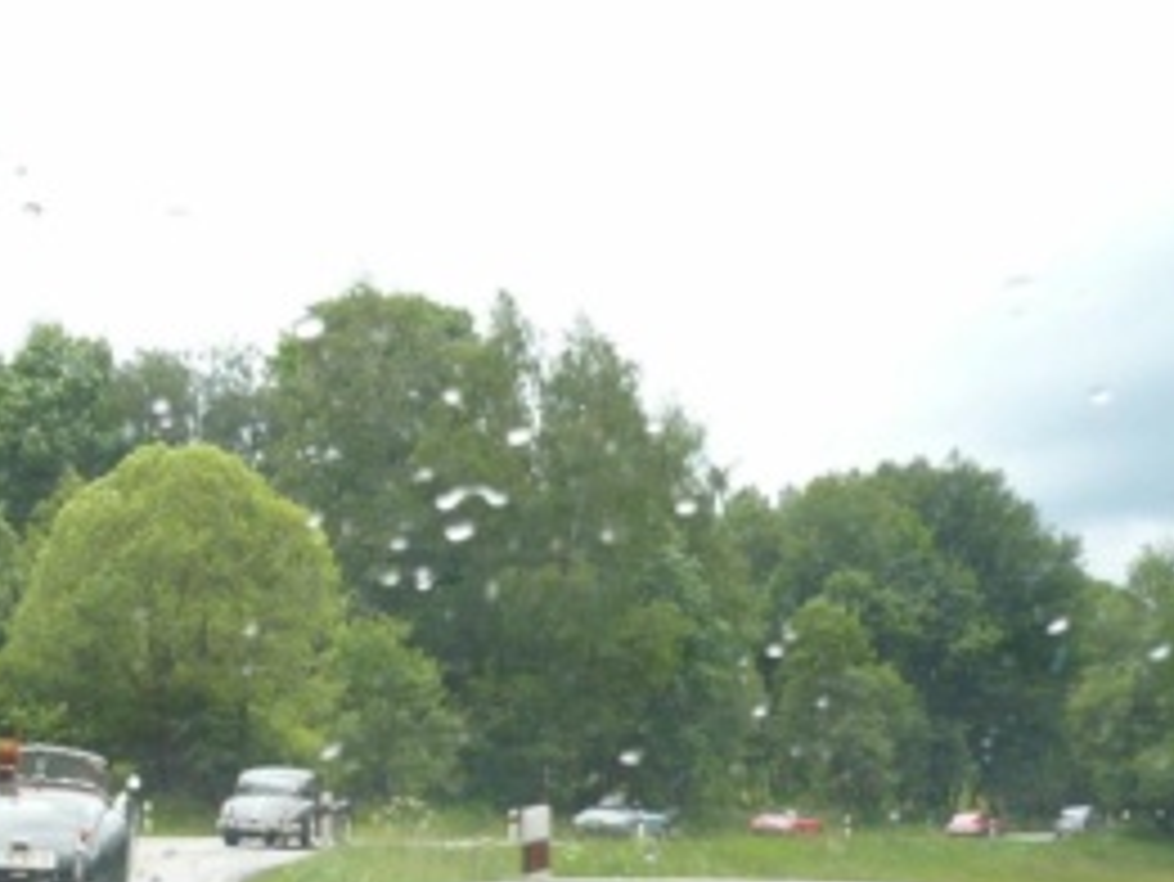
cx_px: 288
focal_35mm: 67
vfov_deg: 21.4
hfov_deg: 28.5
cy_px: 808
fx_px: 2273
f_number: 2.8
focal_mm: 5.8
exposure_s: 1/80
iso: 100
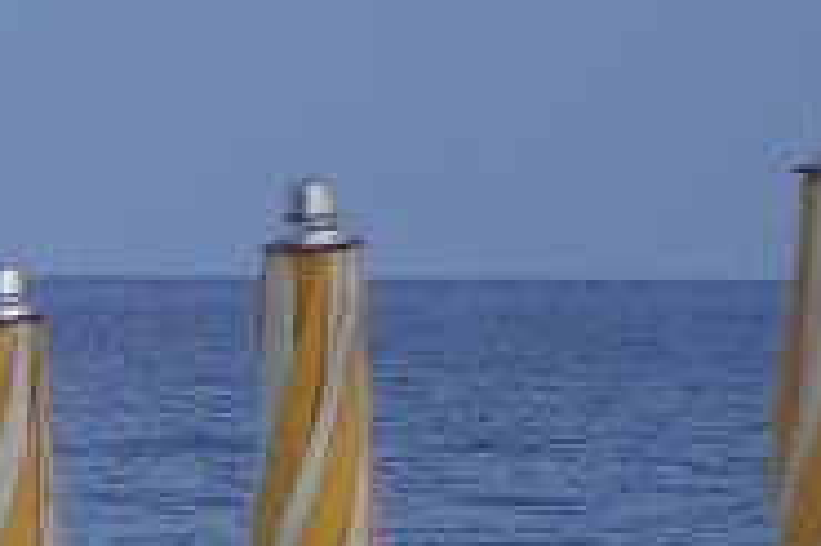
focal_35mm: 702
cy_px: 1665
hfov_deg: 2.9
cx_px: -1296
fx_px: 15995
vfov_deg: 1.9
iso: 80
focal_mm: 21
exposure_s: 1/350
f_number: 4
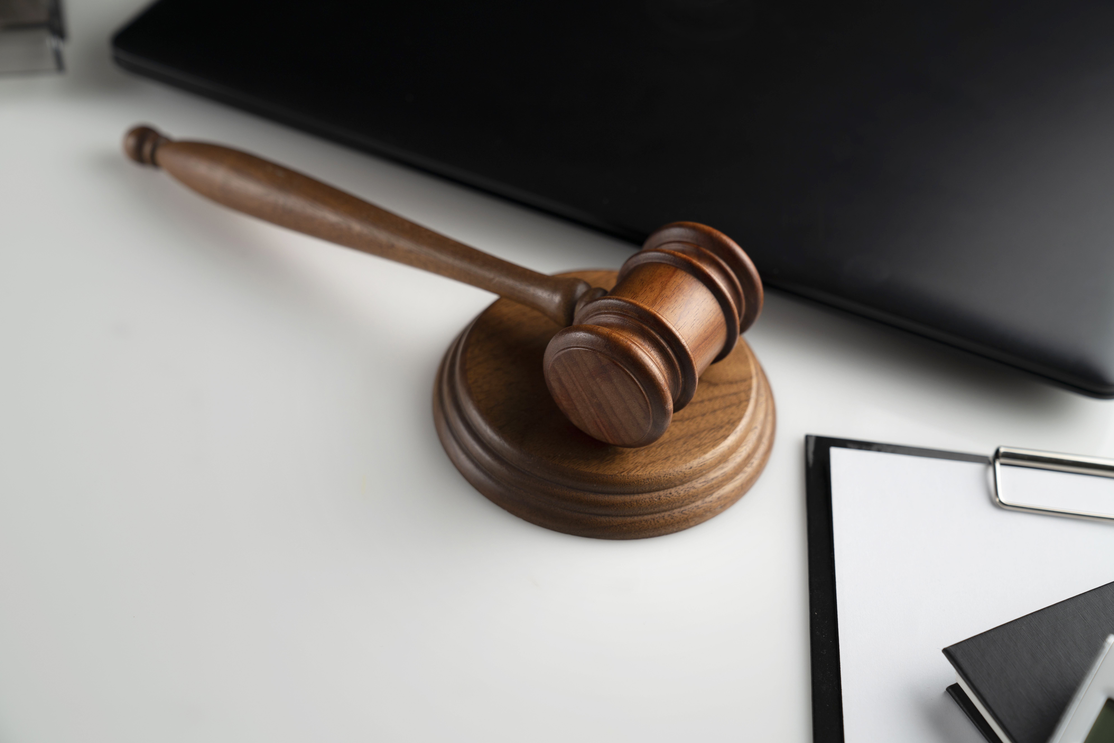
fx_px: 1547
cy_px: 372
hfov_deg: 39.6
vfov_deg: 27.0
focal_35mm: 50
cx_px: 557
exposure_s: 1/200
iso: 100
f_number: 4
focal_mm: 50
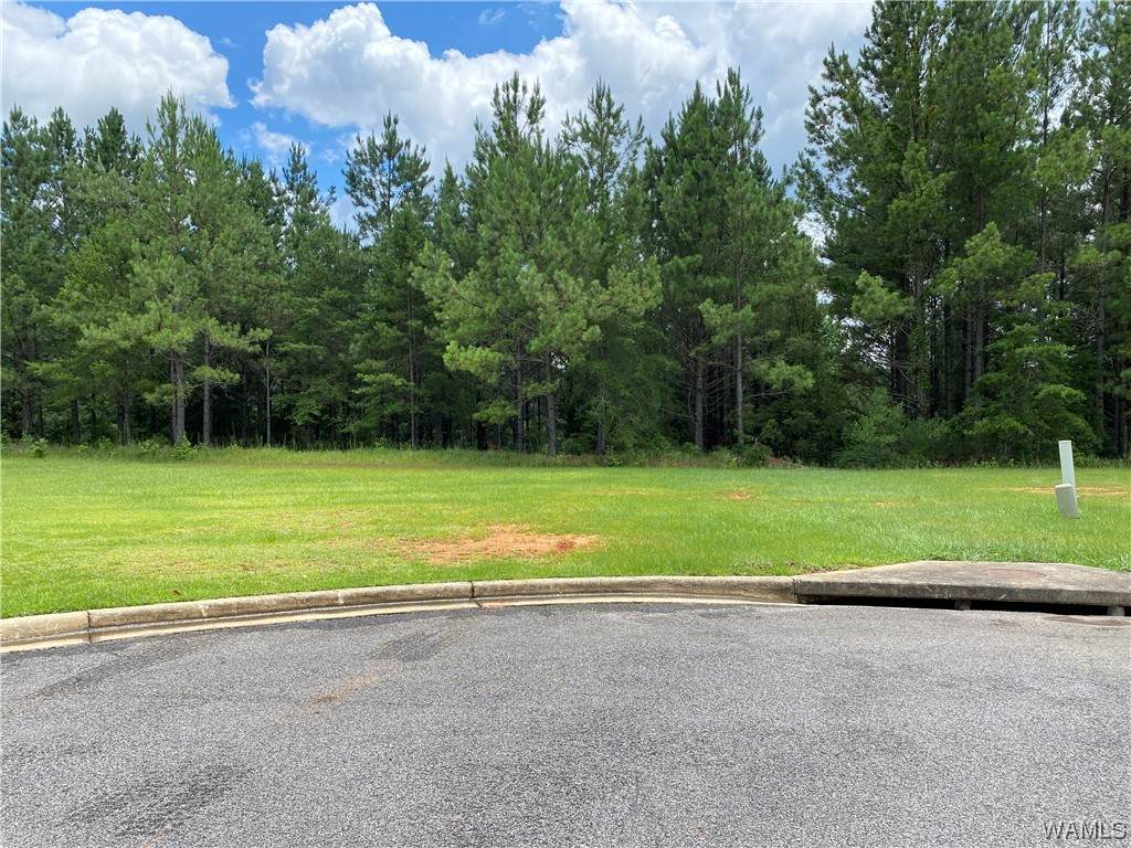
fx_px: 849
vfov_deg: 53.1
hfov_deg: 67.3
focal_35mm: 26
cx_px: 566
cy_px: 424
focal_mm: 4.25
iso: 32
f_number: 1.8
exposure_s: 1/1330
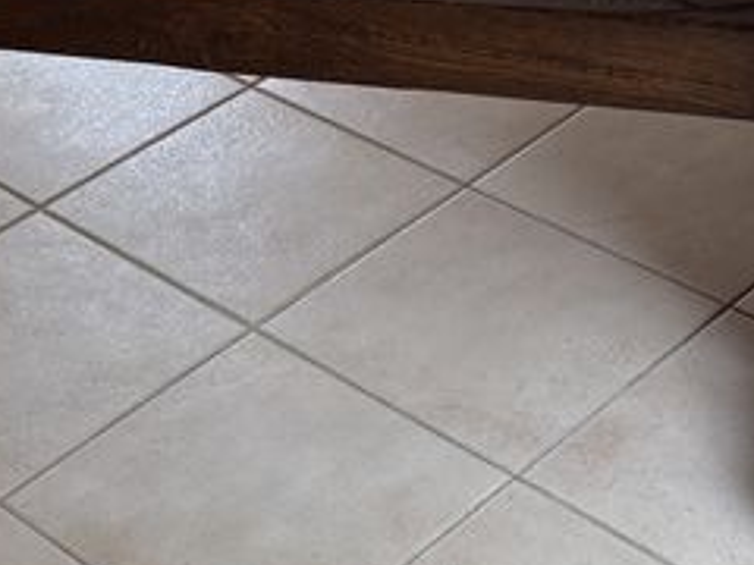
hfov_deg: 19.5
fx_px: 2178
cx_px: 223
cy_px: 31
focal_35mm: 100
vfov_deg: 14.6
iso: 160
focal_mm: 6.76
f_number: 1.78
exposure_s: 1/121
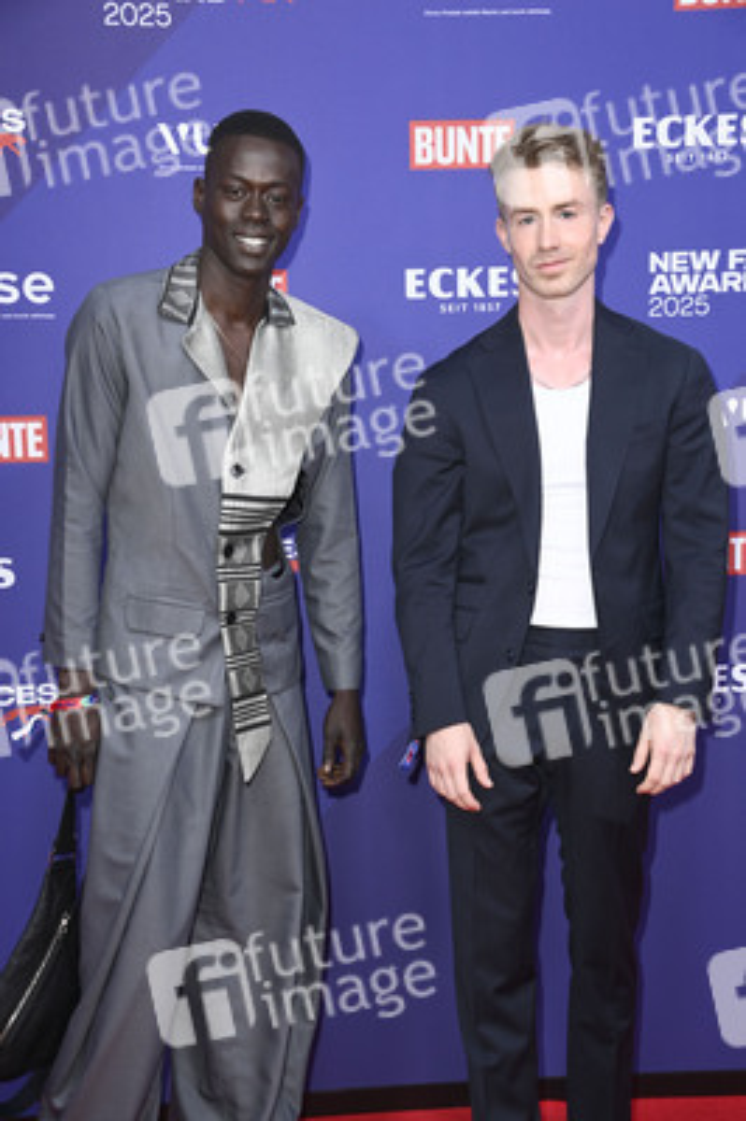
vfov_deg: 38.2
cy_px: 560
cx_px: 373
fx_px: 1619
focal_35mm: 52
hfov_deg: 25.9
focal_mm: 52
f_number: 5.6
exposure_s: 1/200
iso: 800
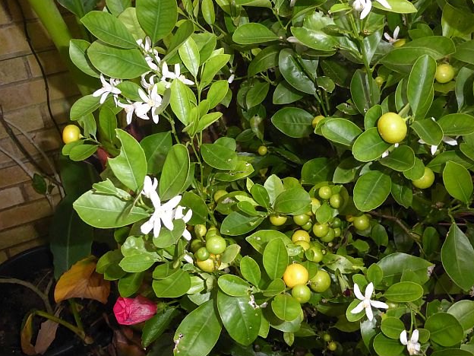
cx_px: 242
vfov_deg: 36.0
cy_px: 176
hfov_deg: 46.8
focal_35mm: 40
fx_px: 548
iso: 800
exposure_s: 1/60
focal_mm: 6.7
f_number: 3.7
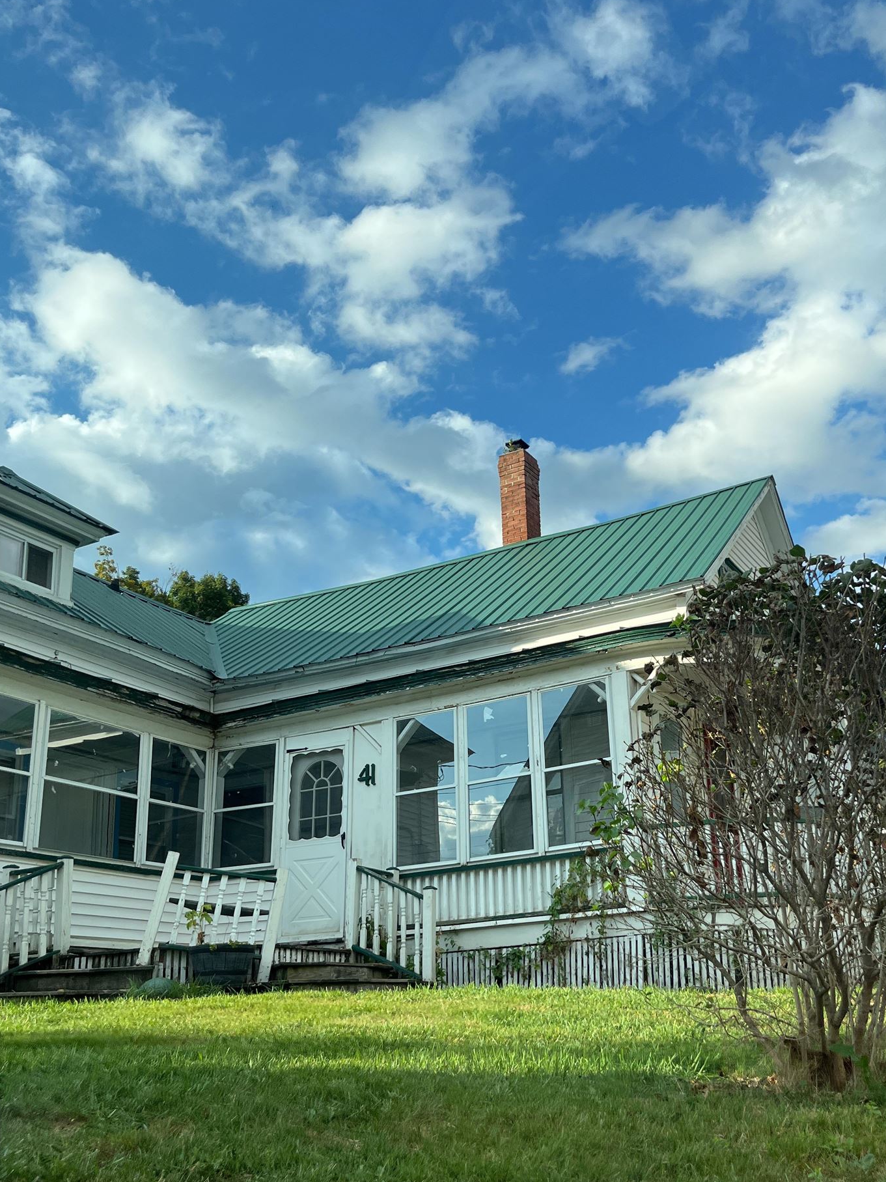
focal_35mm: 33
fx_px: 1126
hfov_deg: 42.6
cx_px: 548
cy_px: 716
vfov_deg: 54.9
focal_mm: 5.1
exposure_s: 1/1580
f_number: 1.6
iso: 50
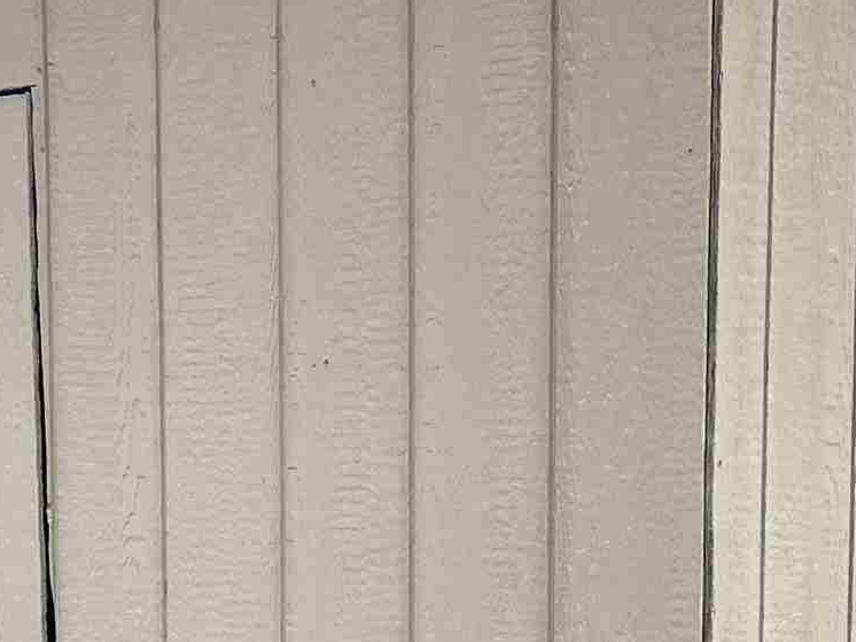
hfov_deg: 19.1
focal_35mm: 103
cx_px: 444
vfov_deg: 14.1
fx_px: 2546
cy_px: 658
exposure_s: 1/1309
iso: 32
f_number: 1.6
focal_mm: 5.1
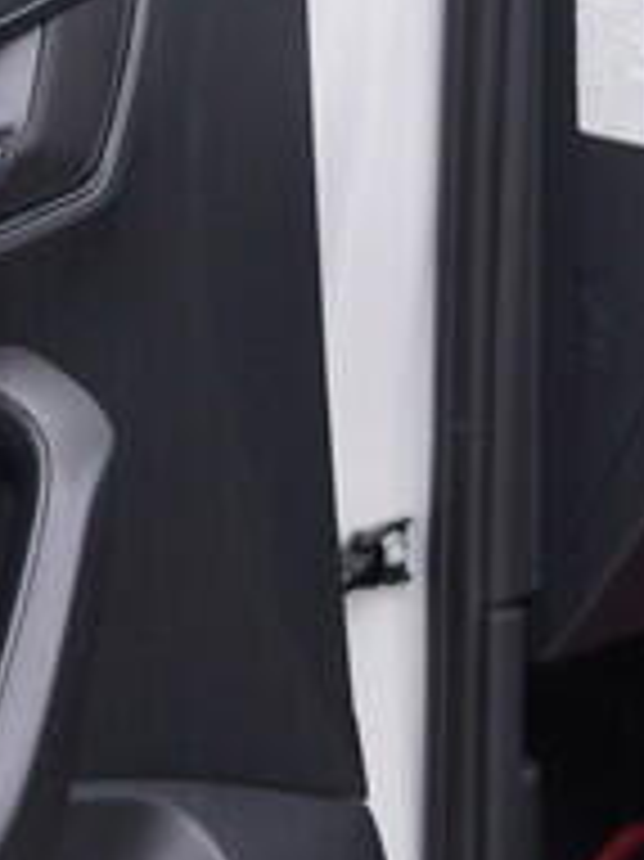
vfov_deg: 10.6
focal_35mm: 186
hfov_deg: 7.9
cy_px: 254
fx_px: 4619
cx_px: 820
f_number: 3.2
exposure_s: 1/50
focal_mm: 24
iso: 125
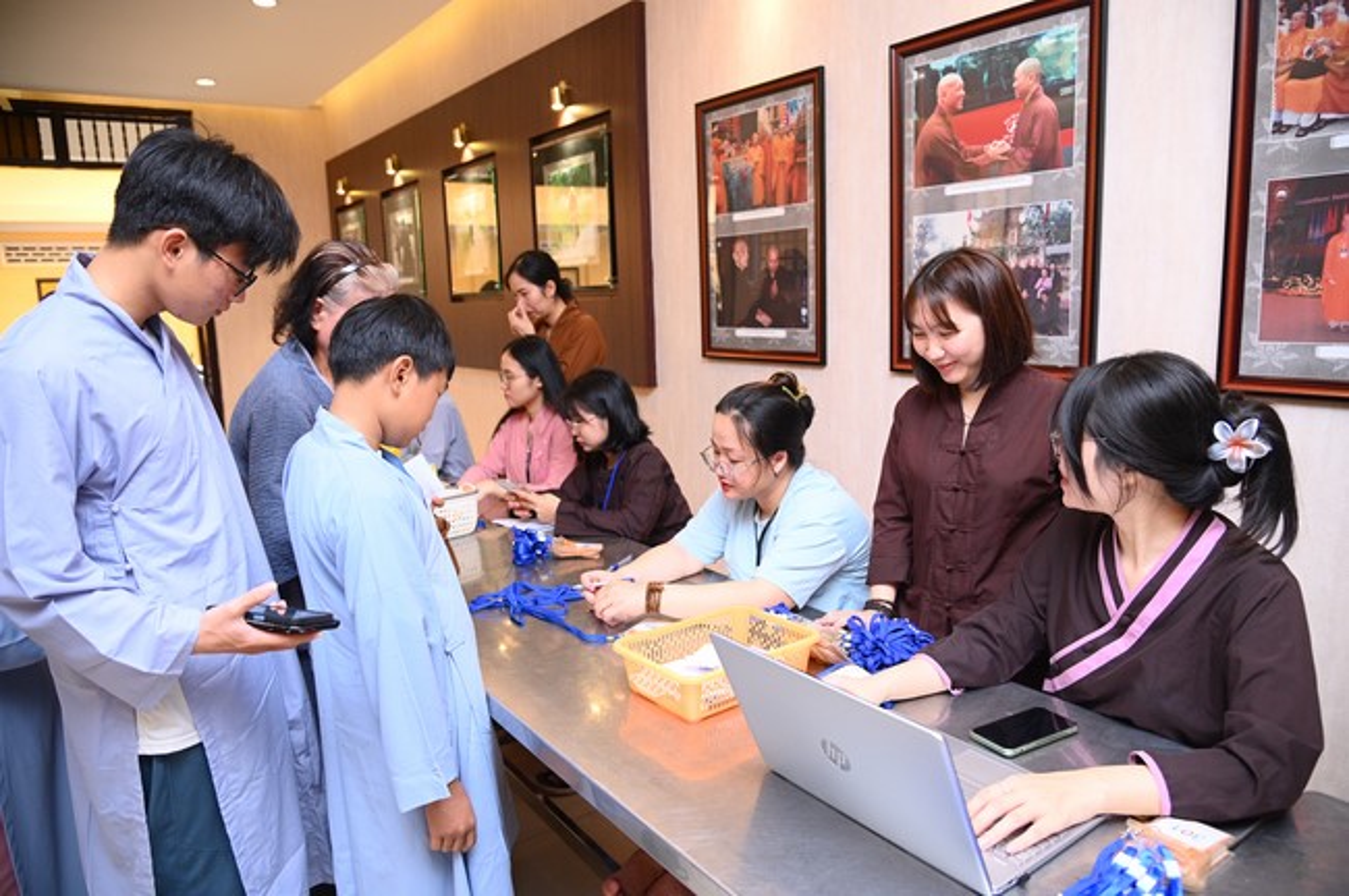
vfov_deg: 53.0
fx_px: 898
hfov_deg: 73.8
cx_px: 674
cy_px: 448
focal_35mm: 24
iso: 2000
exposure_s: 1/125
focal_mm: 24
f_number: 4
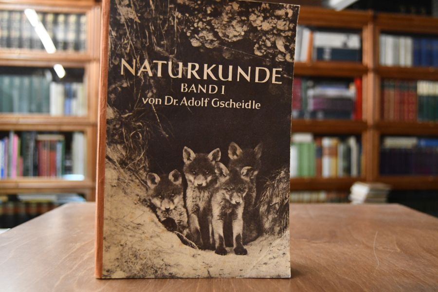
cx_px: 219
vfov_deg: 34.2
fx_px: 474
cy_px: 146
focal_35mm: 39
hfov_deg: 49.6
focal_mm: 26
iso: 2500
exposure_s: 1/125
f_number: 4
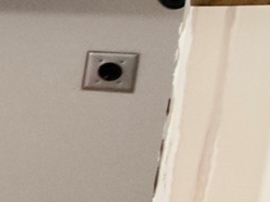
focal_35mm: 126
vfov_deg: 11.7
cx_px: -899
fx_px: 981
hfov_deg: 7.5
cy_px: 153
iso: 3200
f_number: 5
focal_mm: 10
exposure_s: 1/160
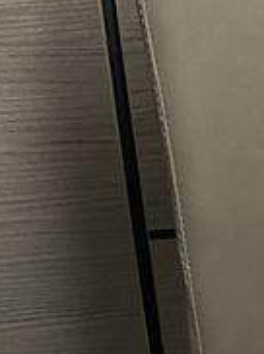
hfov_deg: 10.0
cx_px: 421
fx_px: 1458
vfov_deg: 13.2
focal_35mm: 143
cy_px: 484
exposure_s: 1/50
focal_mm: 4.25
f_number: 1.8
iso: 320
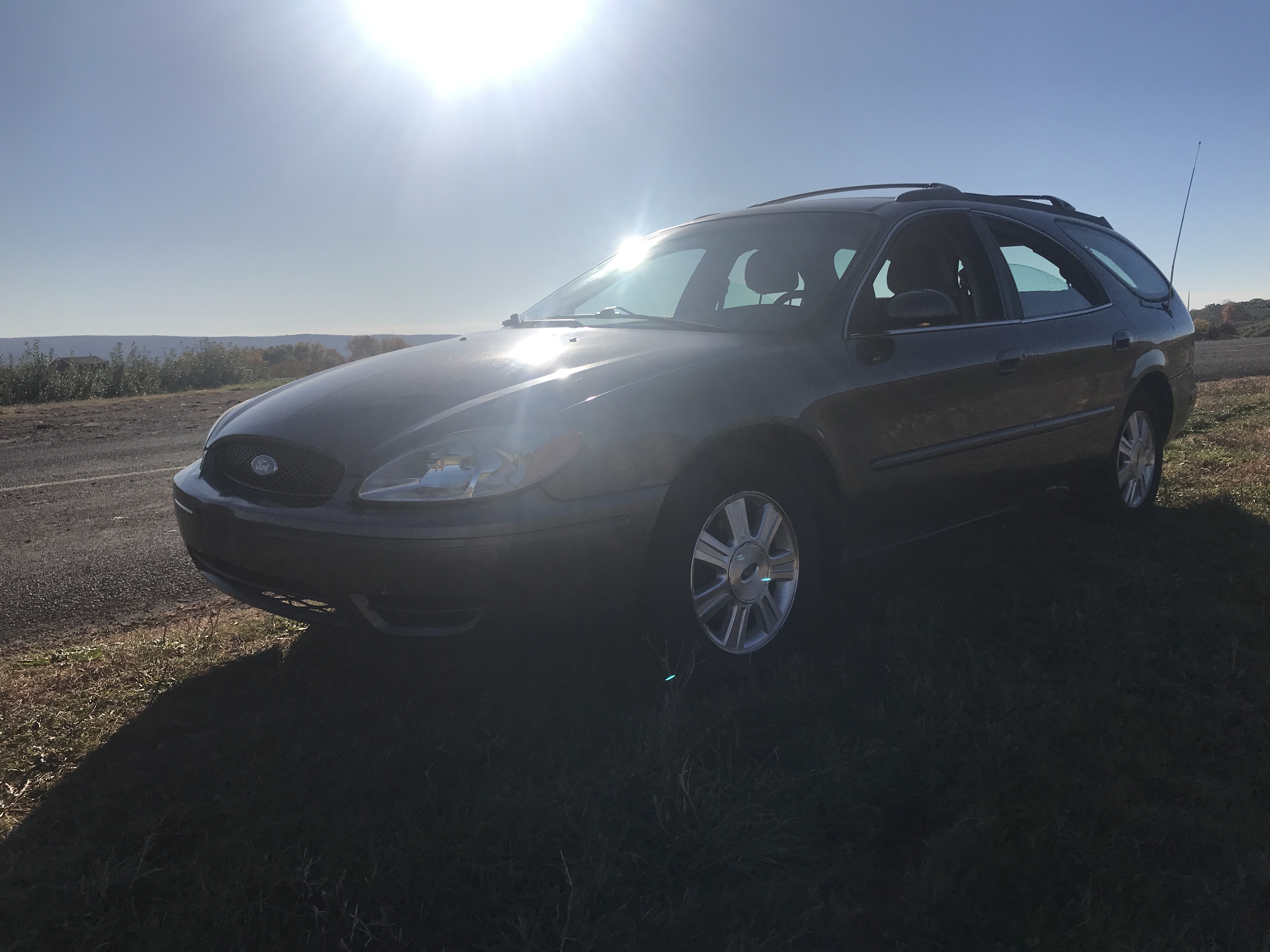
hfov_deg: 63.4
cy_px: 476
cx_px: 635
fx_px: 1027
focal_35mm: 28
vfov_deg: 49.7
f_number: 1.8
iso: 25
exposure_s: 1/7407
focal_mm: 3.99
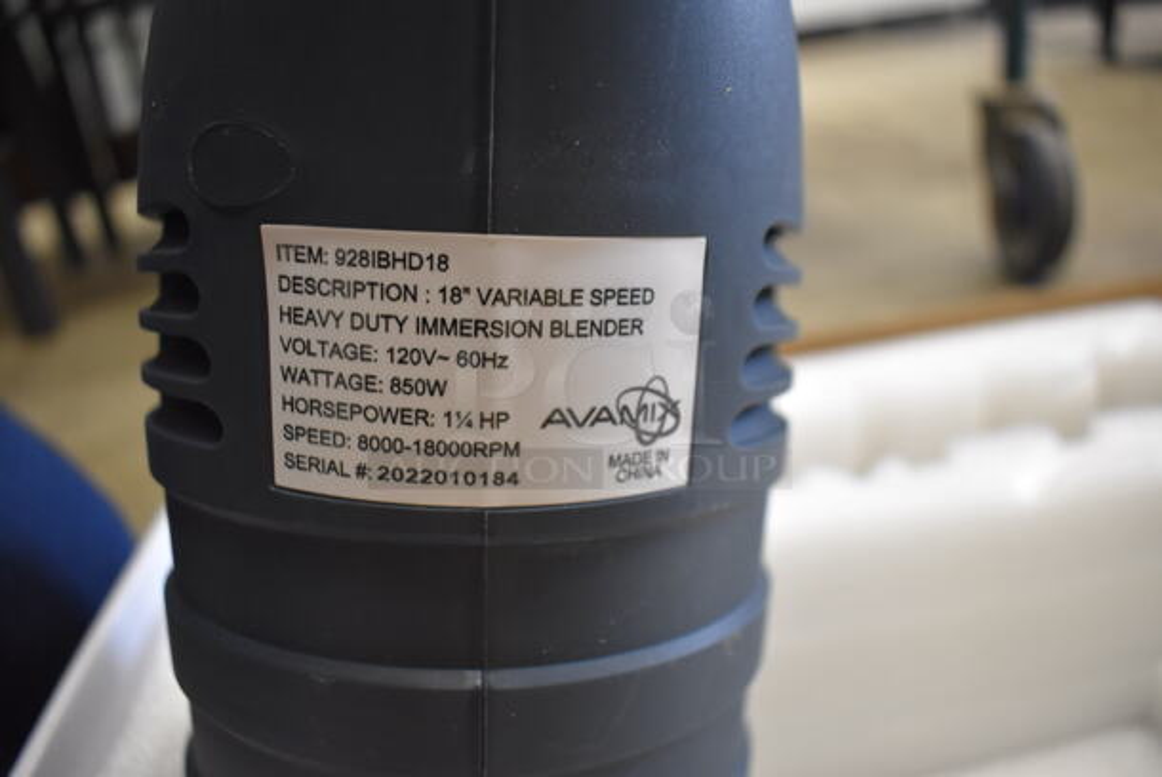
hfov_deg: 67.3
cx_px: 581
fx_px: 872
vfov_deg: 48.0
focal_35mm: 27
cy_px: 388
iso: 1800
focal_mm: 18
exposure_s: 1/60
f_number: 4
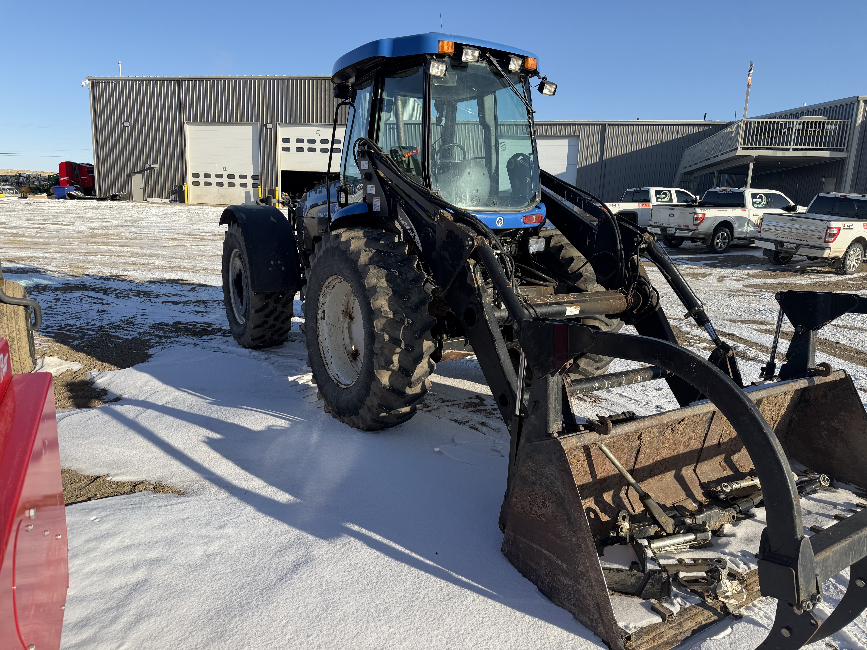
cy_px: 325
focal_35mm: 24
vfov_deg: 56.8
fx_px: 601
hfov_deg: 71.6
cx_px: 434
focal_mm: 6.76
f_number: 1.78
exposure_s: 1/3759
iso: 80
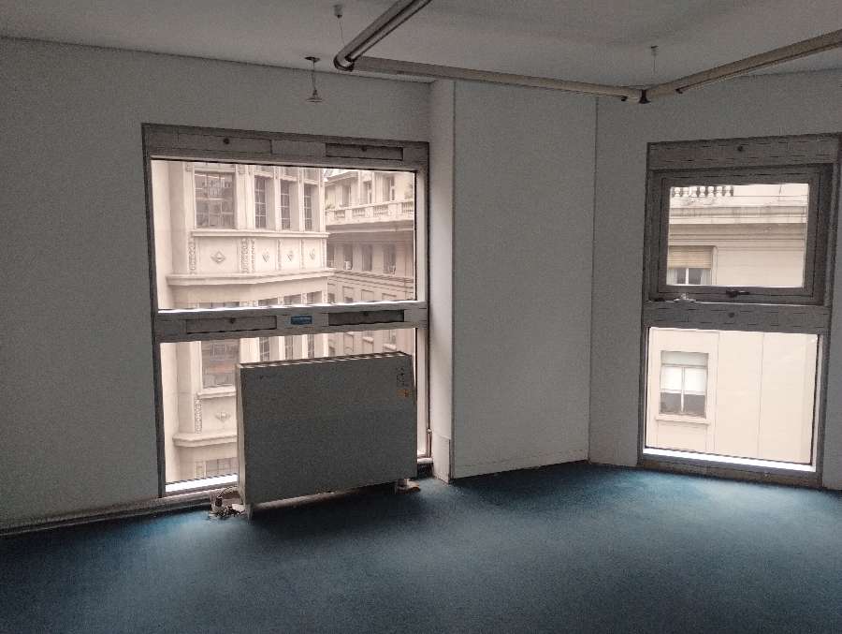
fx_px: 682
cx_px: 421
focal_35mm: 28
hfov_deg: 63.4
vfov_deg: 49.8
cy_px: 317
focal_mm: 4.27
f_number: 1.8
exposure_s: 1/33
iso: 375
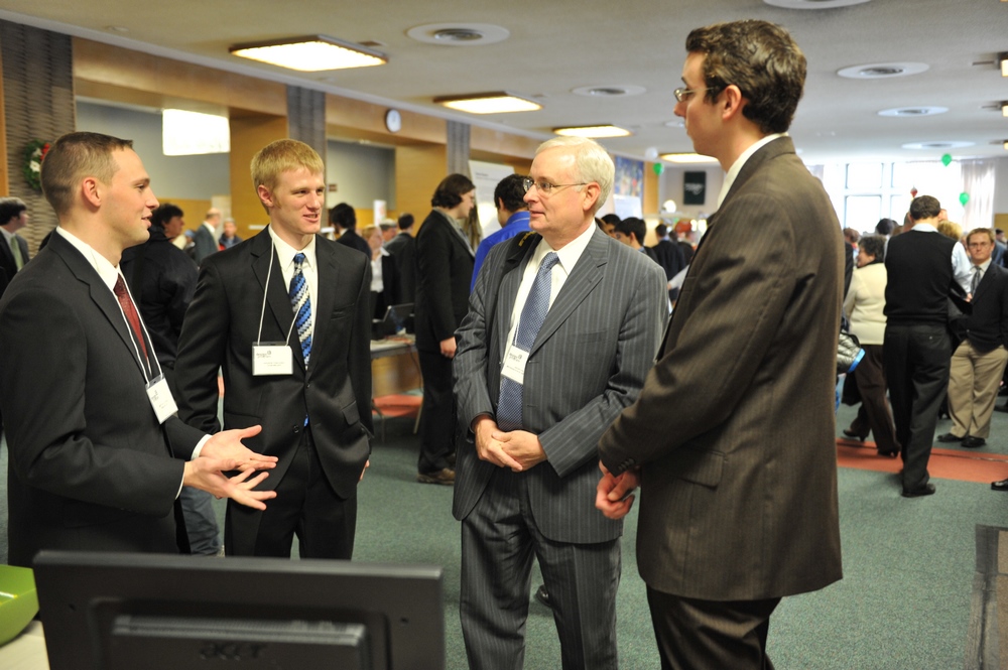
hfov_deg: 55.8
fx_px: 951
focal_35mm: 34
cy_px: 335
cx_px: 504
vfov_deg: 38.8
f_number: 2.8
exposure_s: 1/80
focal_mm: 34
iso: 1600
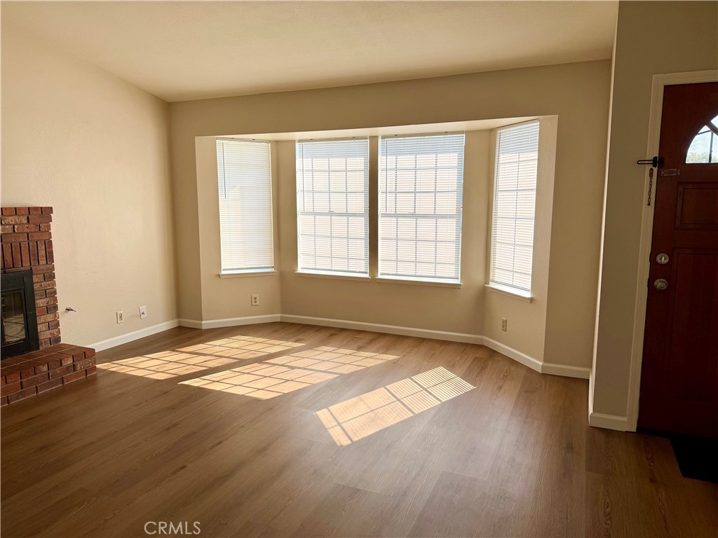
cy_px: 269
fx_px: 498
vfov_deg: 56.8
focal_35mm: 24
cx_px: 359
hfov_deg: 71.6
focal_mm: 6.76
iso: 80
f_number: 1.78
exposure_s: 1/888
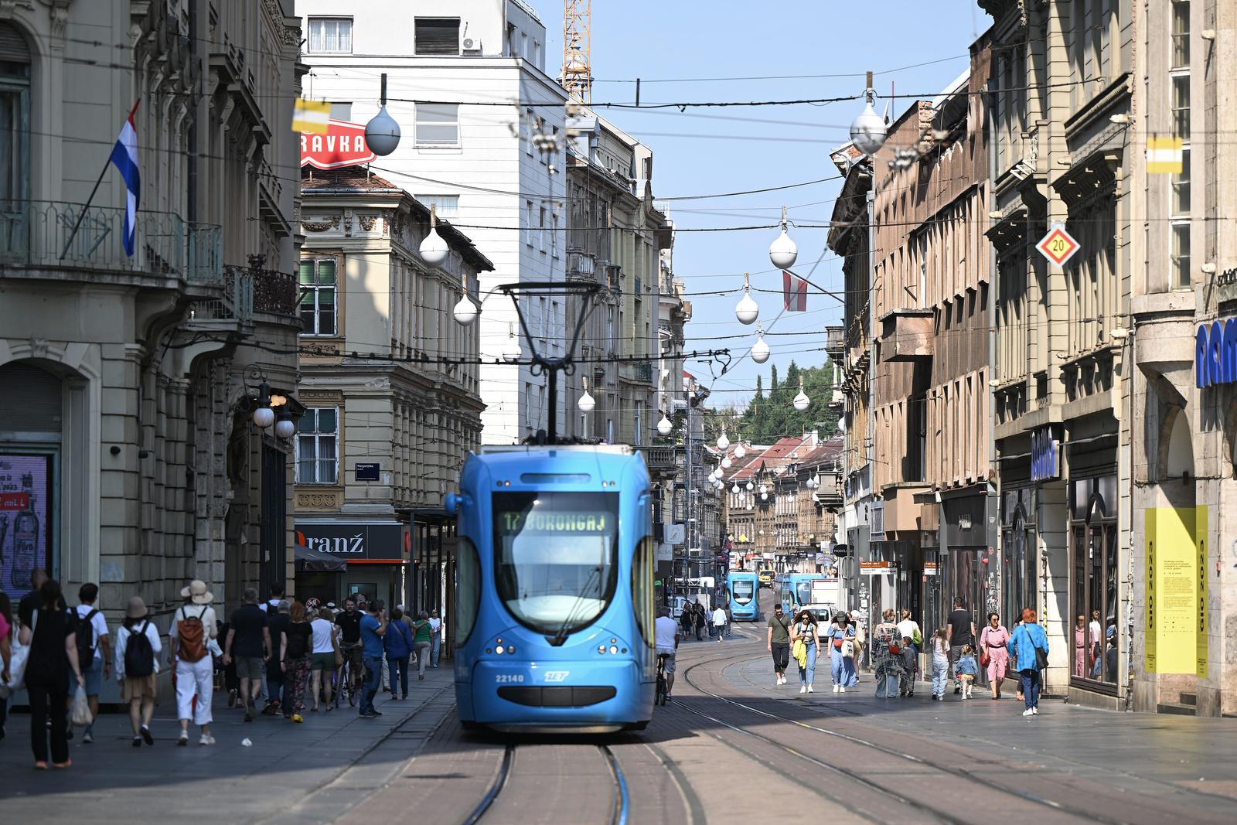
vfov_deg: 11.0
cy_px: 412
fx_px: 4295
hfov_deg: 16.4
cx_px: 618
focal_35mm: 125
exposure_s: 1/1250
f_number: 2.8
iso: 100
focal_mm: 125
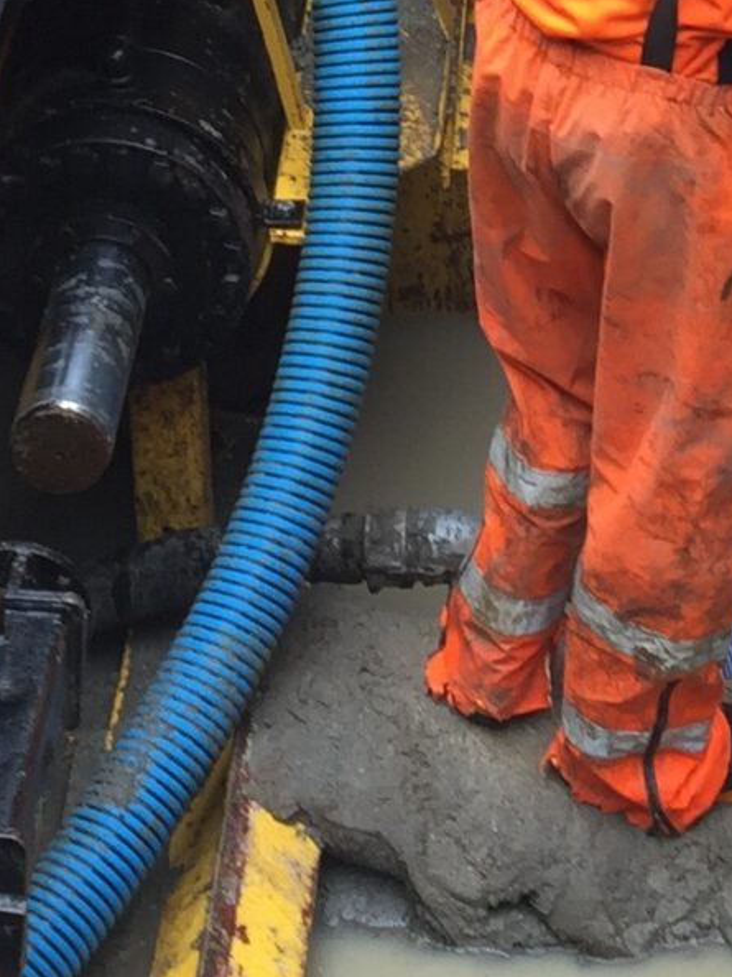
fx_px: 3527
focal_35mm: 125
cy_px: -615
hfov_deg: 11.8
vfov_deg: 14.4
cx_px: 433
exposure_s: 1/50
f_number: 2.2
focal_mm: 4.15
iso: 32
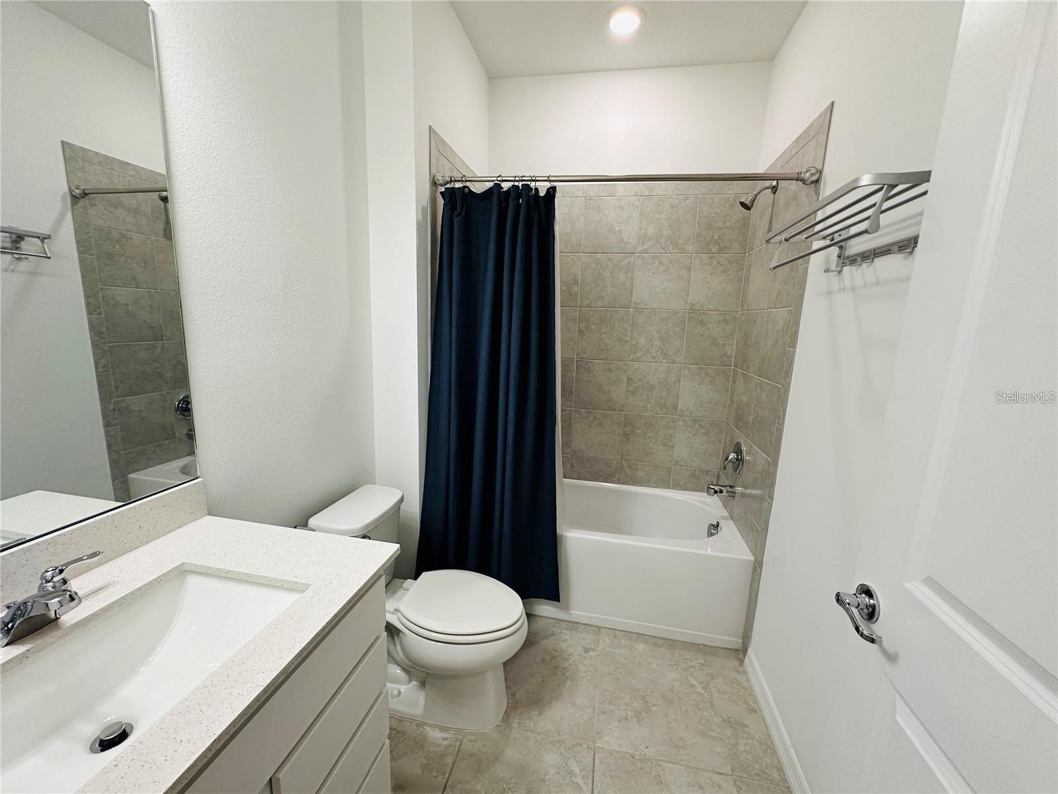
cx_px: 529
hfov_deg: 102.1
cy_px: 397
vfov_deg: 85.7
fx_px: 428
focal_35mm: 14
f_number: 2.2
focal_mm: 2.22
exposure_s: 1/120
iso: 250
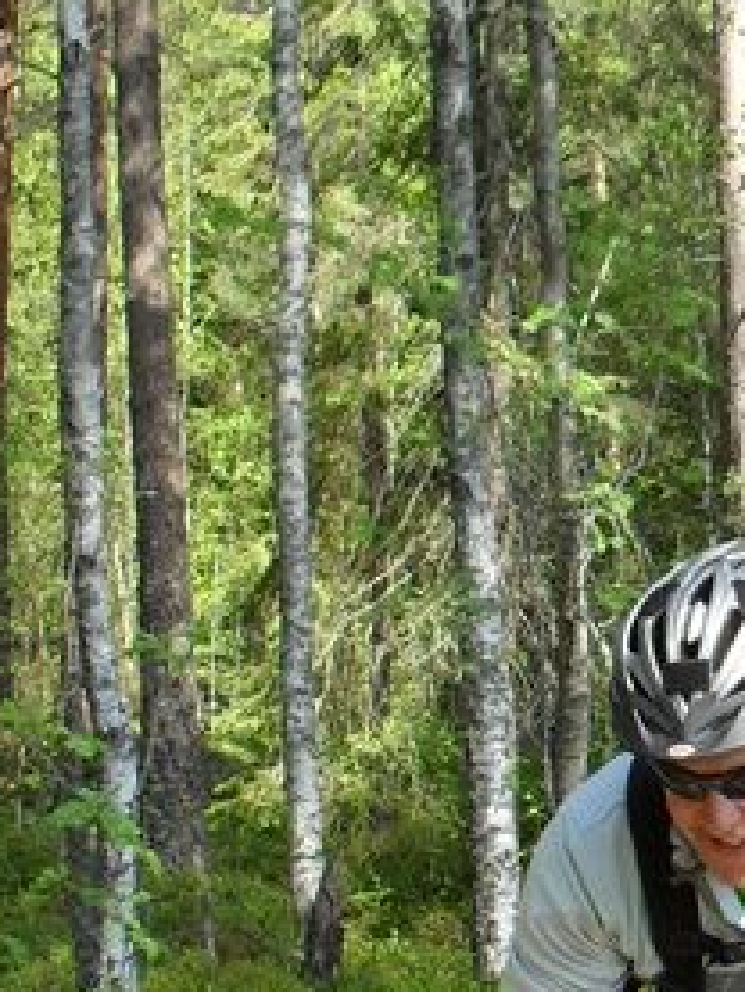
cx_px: 854
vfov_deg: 16.0
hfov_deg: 11.9
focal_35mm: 122
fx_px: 3498
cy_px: 804
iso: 100
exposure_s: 1/250
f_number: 3.2
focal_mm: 6.3
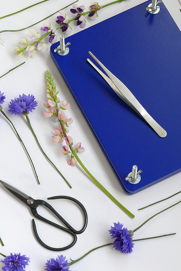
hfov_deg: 9.8
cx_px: 90
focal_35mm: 141
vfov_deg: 14.5
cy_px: 136
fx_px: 1061
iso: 200
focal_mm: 34
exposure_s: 1/125
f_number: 4.5
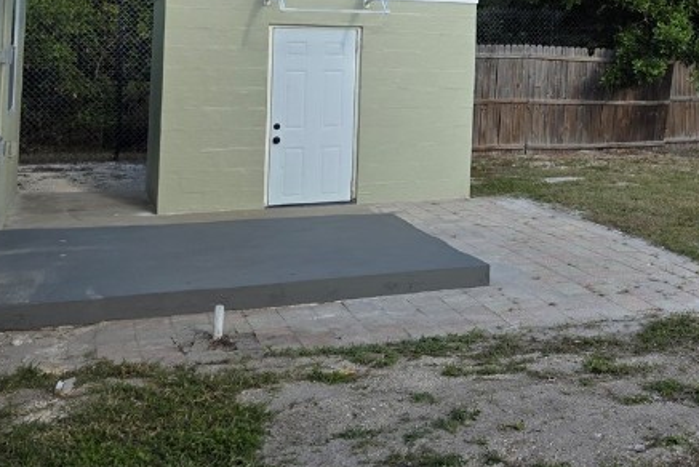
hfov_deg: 31.5
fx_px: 1088
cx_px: 773
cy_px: 26
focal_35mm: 56
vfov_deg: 23.4
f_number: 1.7
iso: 80
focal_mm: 6.3
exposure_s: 1/3282
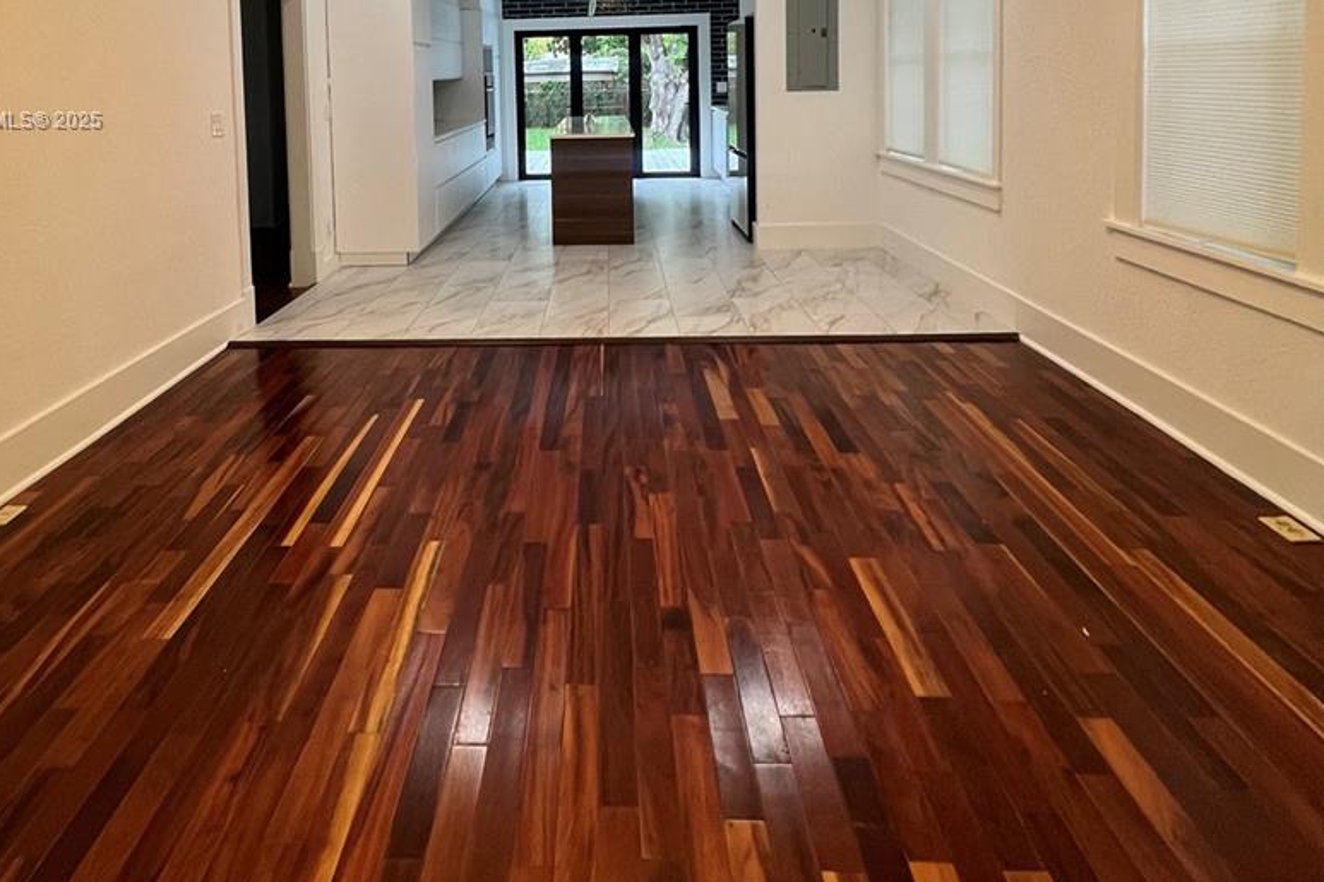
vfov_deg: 53.5
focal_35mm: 21
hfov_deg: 80.6
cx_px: 558
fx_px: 772
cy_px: 122
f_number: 1.8
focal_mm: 1.57
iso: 250
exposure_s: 1/120
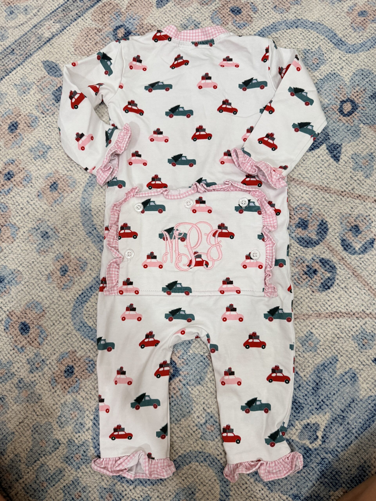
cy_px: 250
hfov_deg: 56.8
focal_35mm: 24
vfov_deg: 71.6
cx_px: 188
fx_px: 348
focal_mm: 6.76
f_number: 1.78
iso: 200
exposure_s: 1/60
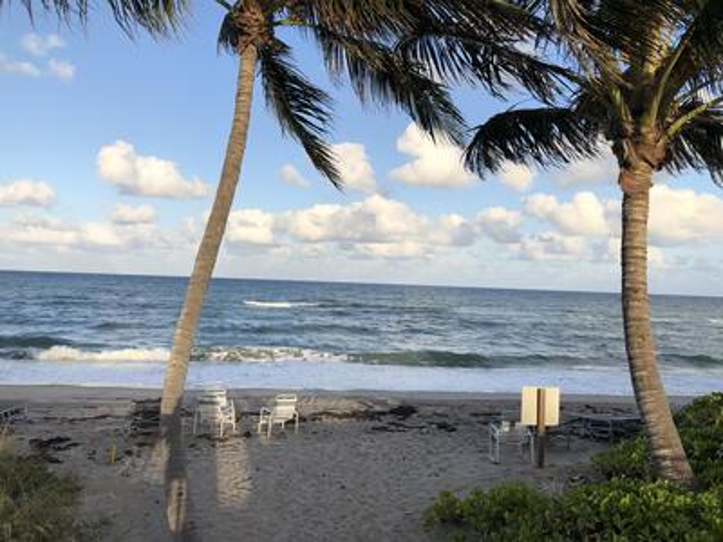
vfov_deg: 49.7
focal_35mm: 28
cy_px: 271
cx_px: 362
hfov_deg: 63.4
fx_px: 585
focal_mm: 3.99
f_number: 1.8
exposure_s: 1/1548
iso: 20
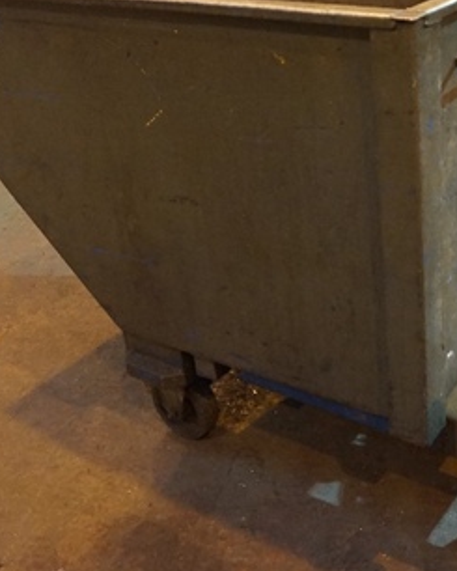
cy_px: 170
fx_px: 896
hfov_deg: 28.4
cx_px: 317
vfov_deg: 34.9
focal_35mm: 53
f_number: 3.5
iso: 3200
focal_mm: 16
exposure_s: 1/30
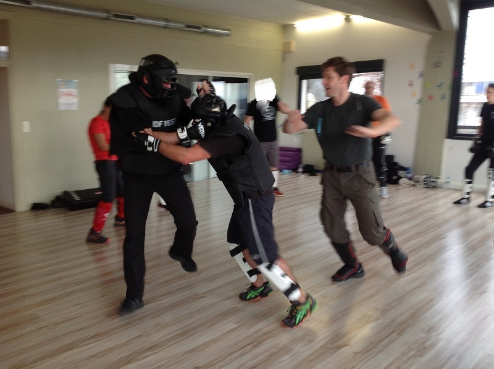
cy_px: 184
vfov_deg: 40.6
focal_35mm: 35
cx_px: 247
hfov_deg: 52.7
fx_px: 499
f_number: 2.4
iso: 50
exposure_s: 1/40
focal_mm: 4.28
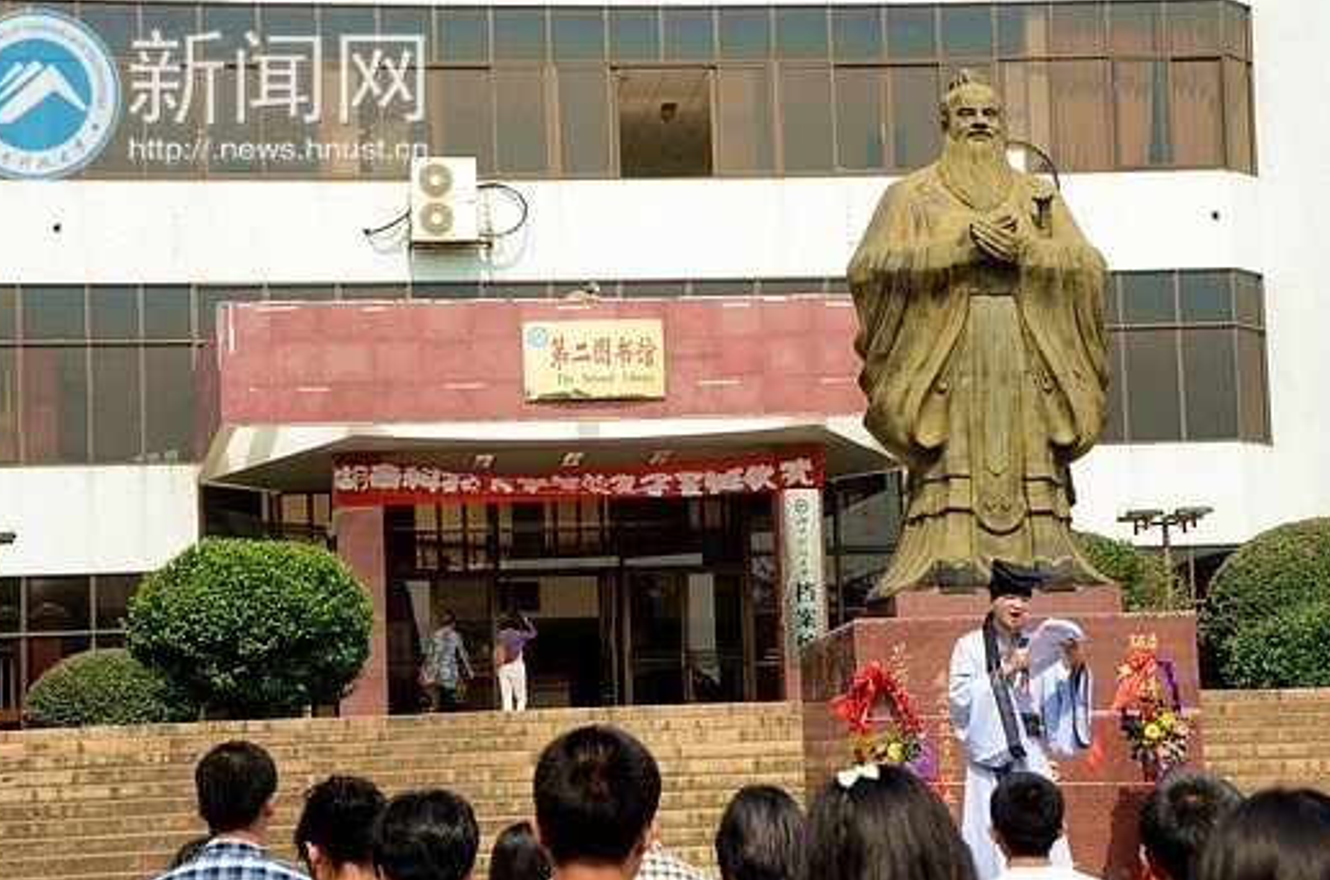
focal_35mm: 87
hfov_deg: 23.4
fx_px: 3206
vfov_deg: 15.6
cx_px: 692
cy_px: 490
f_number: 9
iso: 100
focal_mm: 50
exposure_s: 1/100
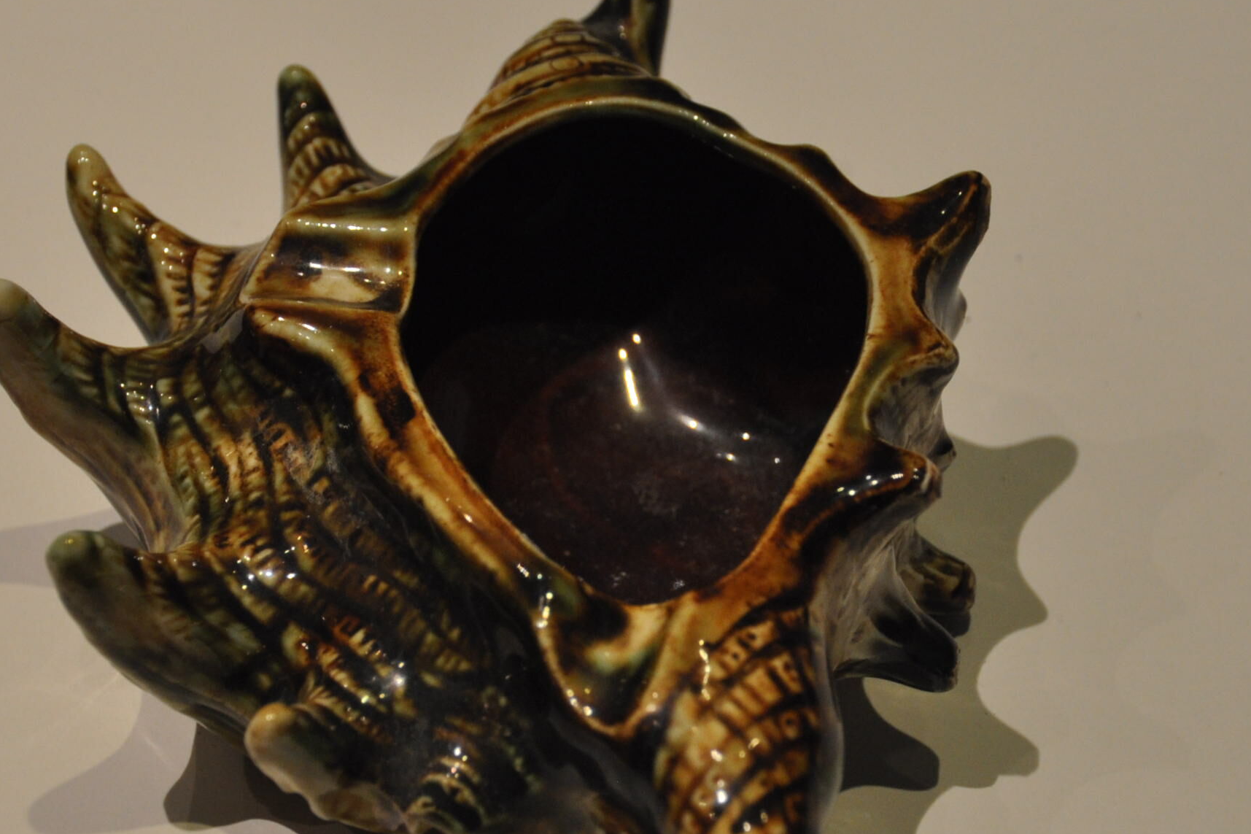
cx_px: 588
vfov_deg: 11.6
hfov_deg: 17.3
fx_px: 4100
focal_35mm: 118
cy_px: 430
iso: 720
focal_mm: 42
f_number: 4.8
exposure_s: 1/60
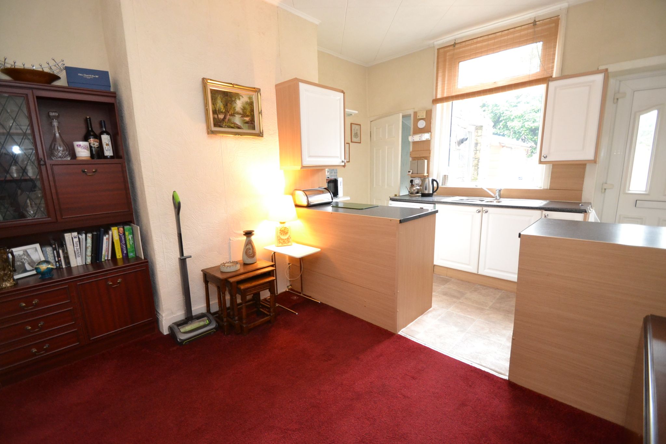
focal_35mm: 15
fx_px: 277
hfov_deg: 100.4
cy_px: 222
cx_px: 333
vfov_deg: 77.3
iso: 1800
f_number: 3.5
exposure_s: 1/60
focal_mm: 10
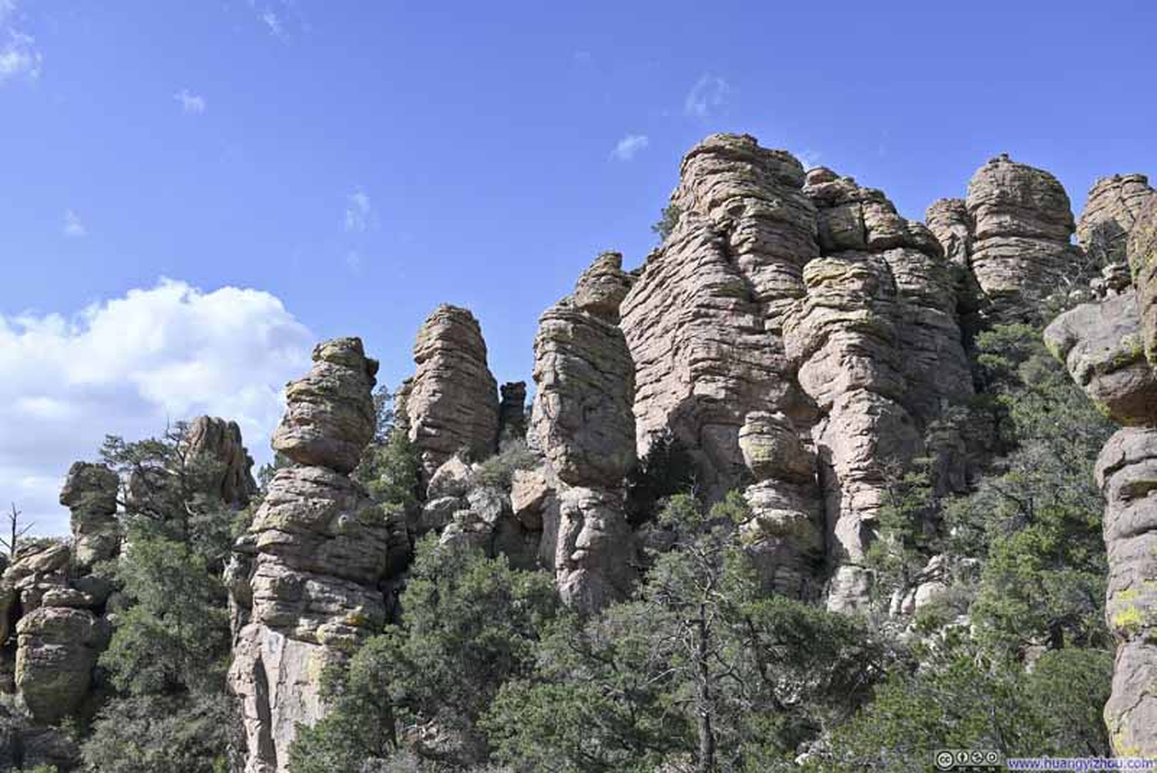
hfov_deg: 61.1
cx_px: 578
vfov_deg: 43.0
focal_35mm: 30
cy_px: 386
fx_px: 981
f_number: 5
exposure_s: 1/800
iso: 100
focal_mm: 30.5
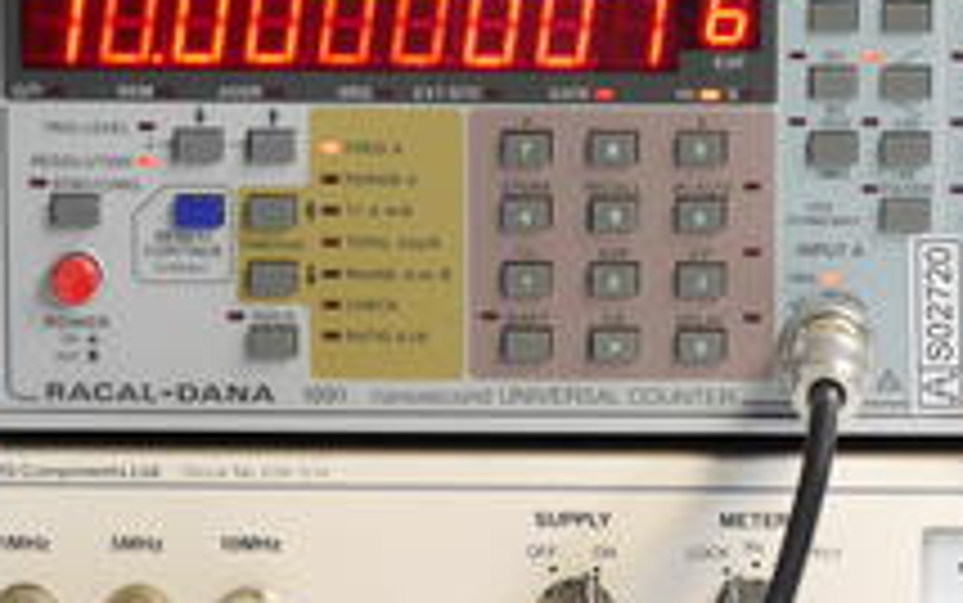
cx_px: 562
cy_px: 324
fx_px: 8744
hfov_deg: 6.3
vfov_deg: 3.9
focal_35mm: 333
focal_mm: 84
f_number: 5.6
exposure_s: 1/10
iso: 400
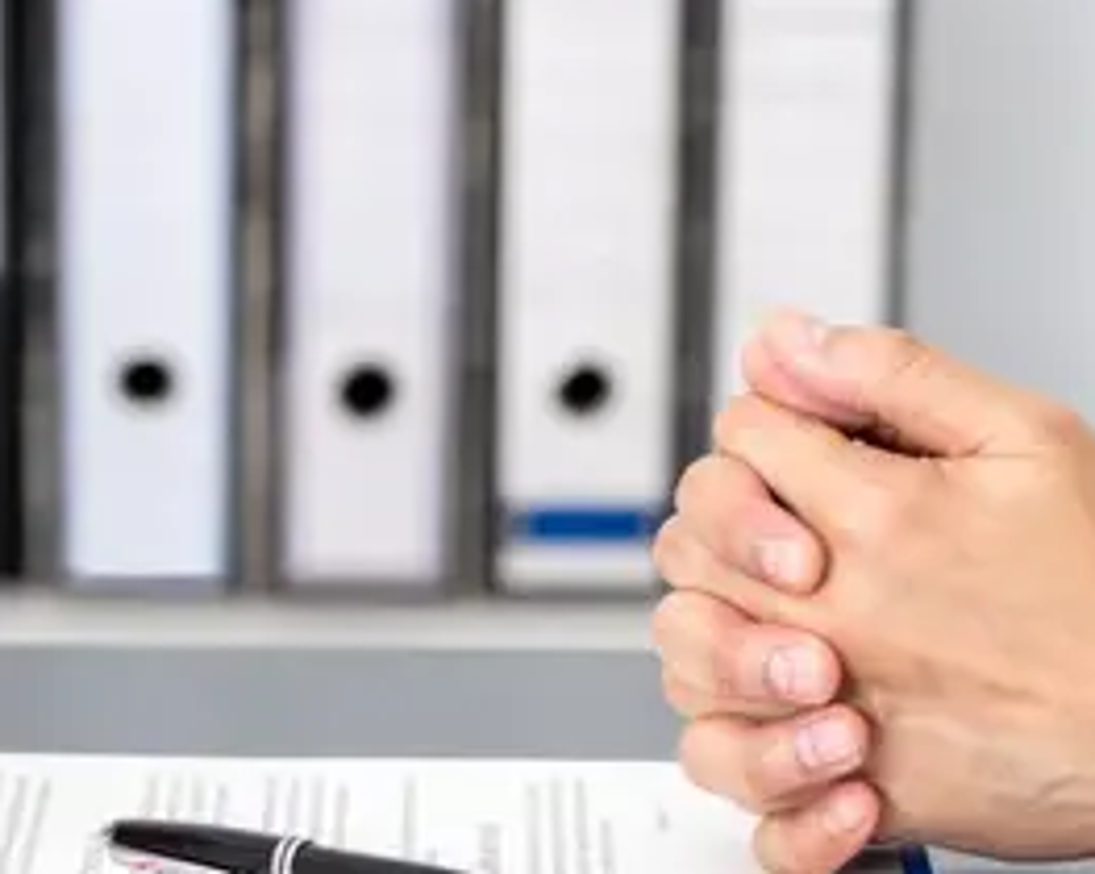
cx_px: 244
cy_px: 576
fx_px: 8284
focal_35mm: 256
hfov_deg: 7.6
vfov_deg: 6.0
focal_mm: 105
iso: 100
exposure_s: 1/200
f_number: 5.6
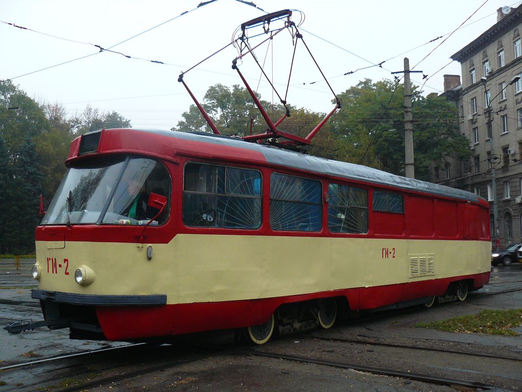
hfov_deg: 51.4
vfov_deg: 39.7
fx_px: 543
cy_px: 196
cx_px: 261
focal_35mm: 36
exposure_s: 1/50
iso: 200
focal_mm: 6
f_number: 2.8
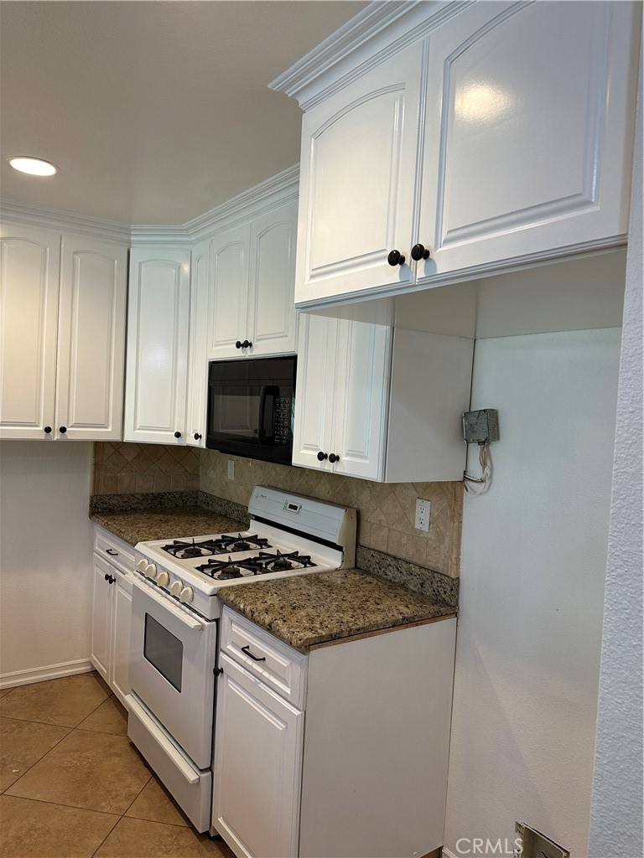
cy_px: 429
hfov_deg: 56.8
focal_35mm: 24
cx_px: 322
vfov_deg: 71.6
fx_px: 595
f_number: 1.78
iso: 125
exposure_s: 1/60
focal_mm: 6.86
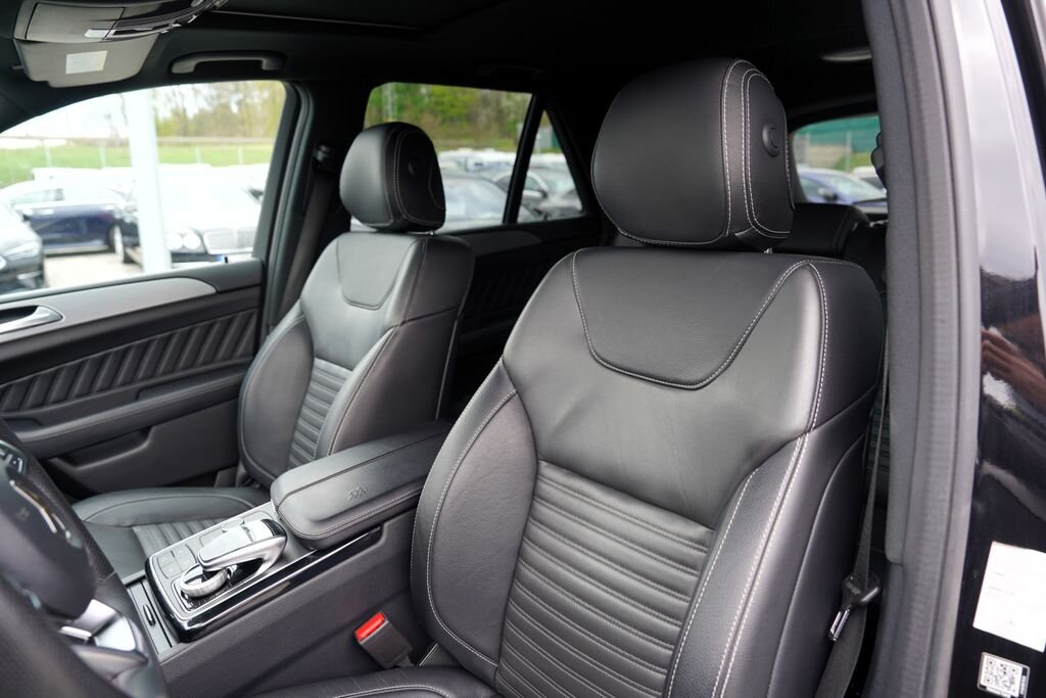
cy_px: 349
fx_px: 697
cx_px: 523
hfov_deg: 73.7
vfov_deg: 53.1
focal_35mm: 24
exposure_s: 1/60
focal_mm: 24
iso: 100
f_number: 4
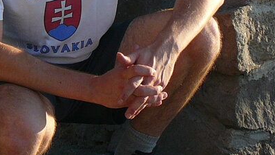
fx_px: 839
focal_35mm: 115
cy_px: -79
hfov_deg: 17.9
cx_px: -32
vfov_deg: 10.2
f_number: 2.8
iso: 80
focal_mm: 5.2
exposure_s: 1/400
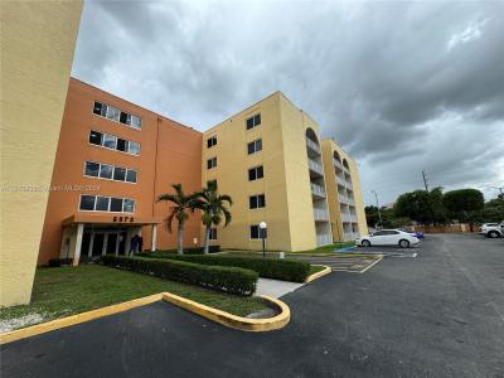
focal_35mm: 14
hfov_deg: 102.1
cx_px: 252
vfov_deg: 85.7
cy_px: 189
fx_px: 204
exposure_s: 1/1277
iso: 50
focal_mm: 2.22
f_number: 2.2
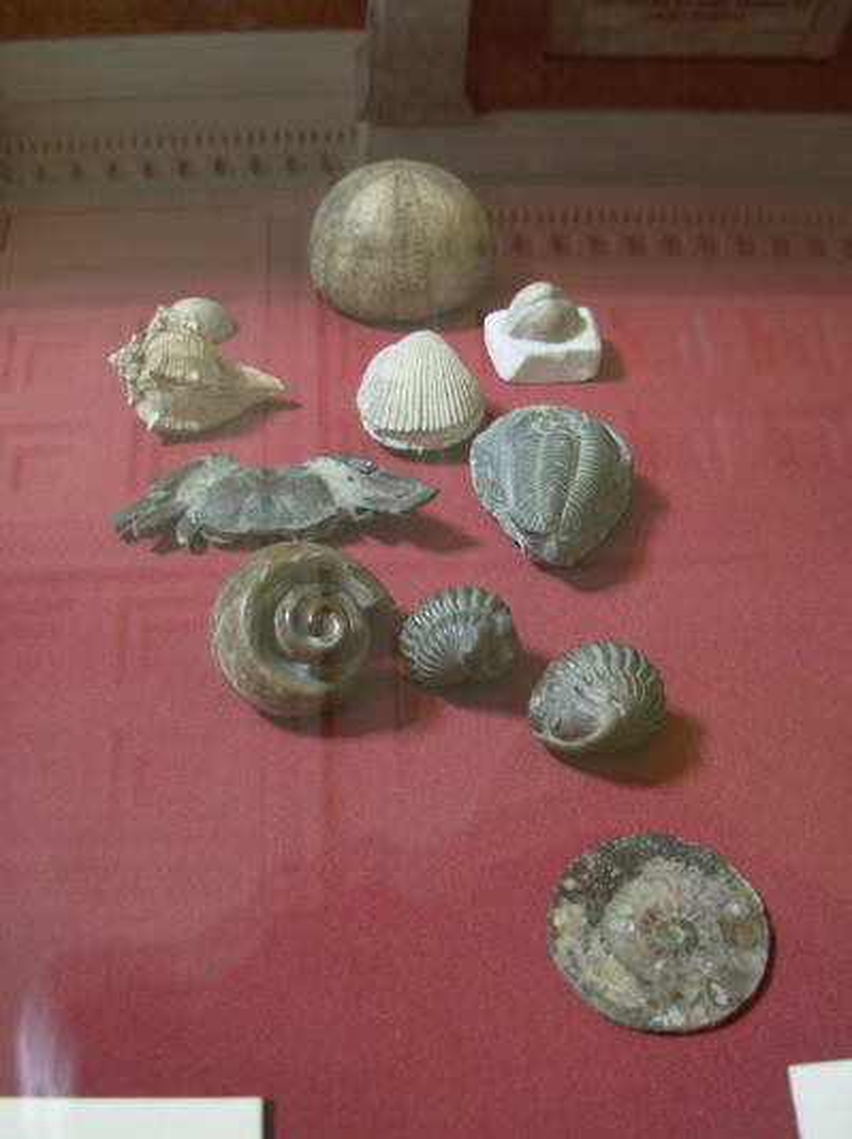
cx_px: 426
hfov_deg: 37.7
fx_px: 1249
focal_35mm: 38
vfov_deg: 49.0
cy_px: 570
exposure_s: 1/4.2
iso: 50
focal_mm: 6.3
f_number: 2.9
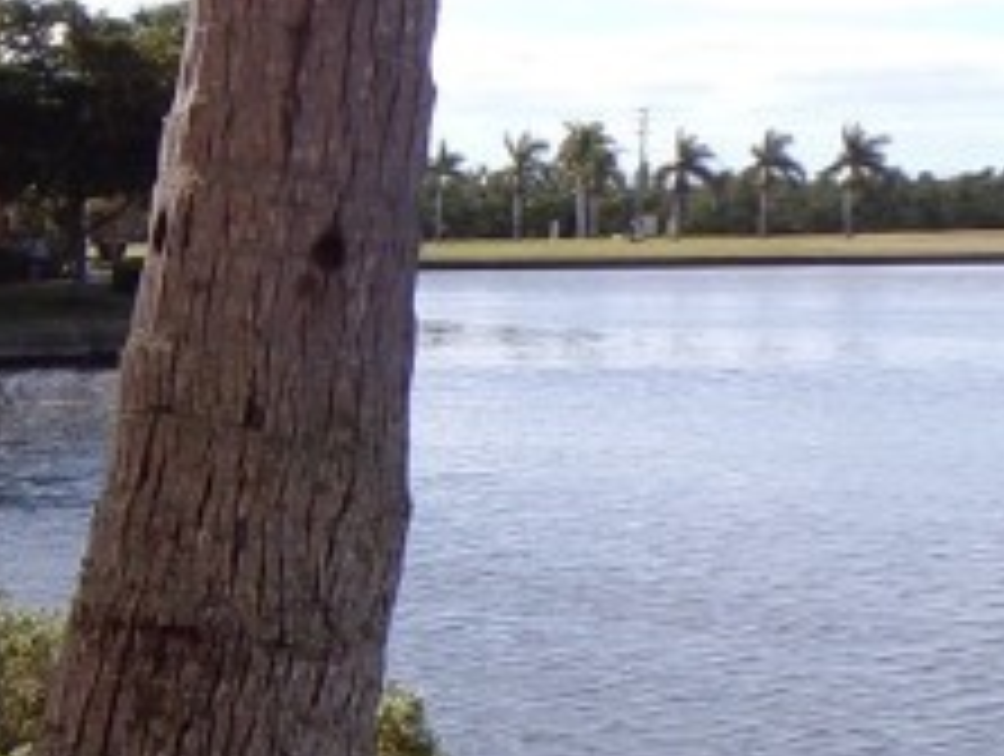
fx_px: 3196
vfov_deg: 13.5
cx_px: -630
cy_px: 500
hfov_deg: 15.9
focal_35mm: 110
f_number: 5.8
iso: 80
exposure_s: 1/320
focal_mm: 4.3
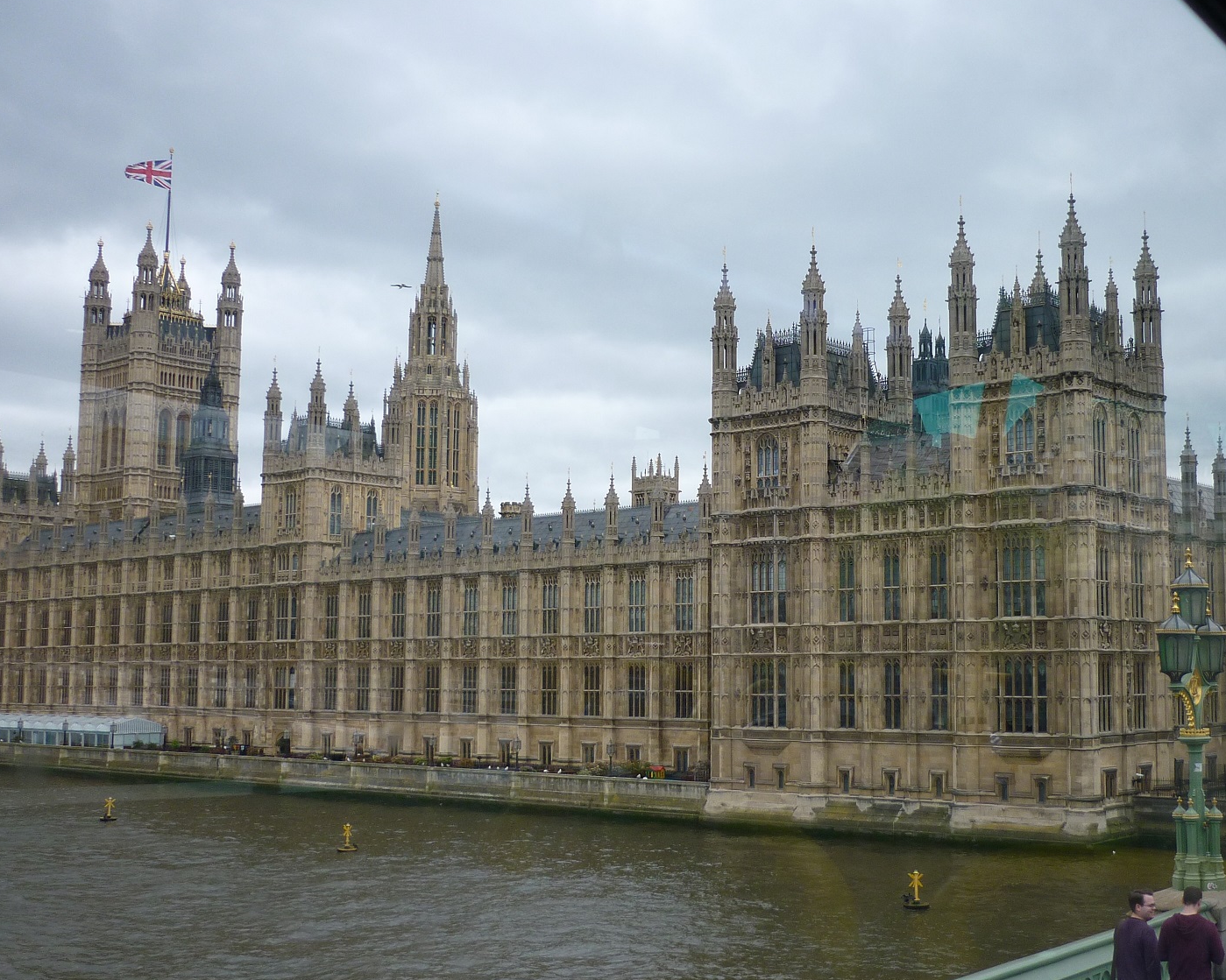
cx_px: 783
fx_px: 1524
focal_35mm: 42
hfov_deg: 43.4
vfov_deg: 35.7
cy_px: 488
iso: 80
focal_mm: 5.5
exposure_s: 1/400
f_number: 2.8
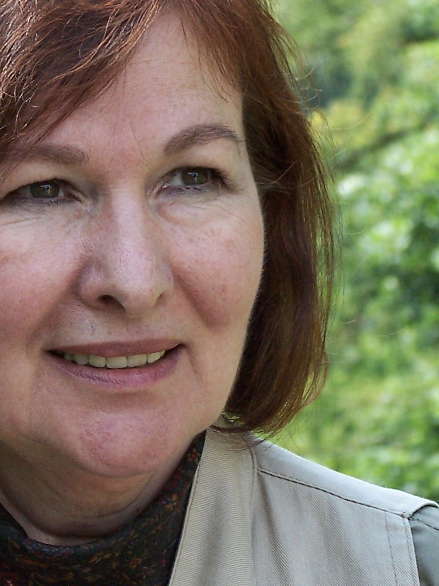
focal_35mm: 254
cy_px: 360
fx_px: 4294
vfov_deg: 7.8
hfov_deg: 5.8
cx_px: 133
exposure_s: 1/500
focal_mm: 21.2
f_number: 3.2
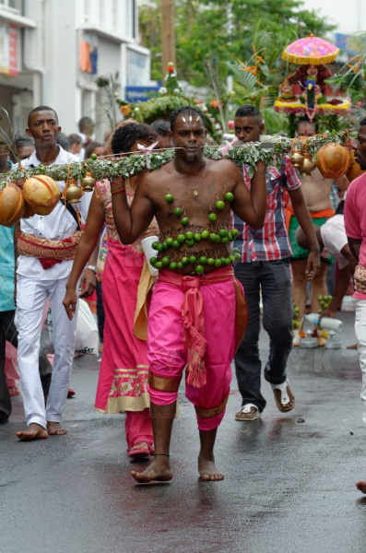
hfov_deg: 6.7
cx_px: 183
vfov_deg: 10.2
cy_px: 276
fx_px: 3104
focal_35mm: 202
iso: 200
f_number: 6.3
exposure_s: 1/400
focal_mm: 135
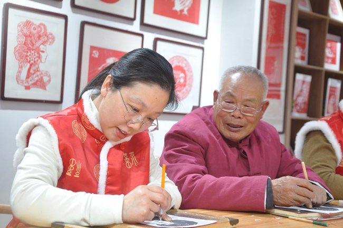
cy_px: 114
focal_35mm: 63
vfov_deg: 21.5
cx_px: 172
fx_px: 600
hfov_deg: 31.9
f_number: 6.3
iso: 500
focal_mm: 42
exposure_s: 1/40
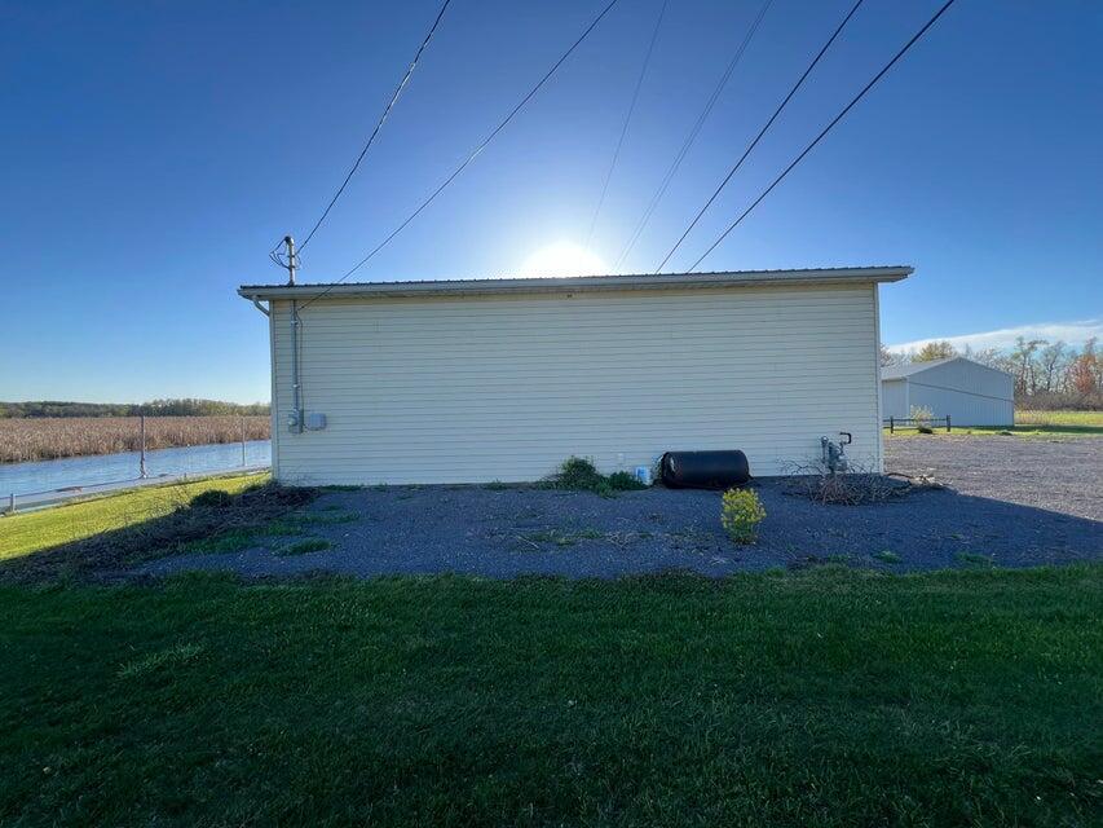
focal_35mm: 13
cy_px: 414
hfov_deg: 106.2
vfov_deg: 89.9
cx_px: 552
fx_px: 414
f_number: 1.8
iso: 32
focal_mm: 1.57
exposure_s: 1/490
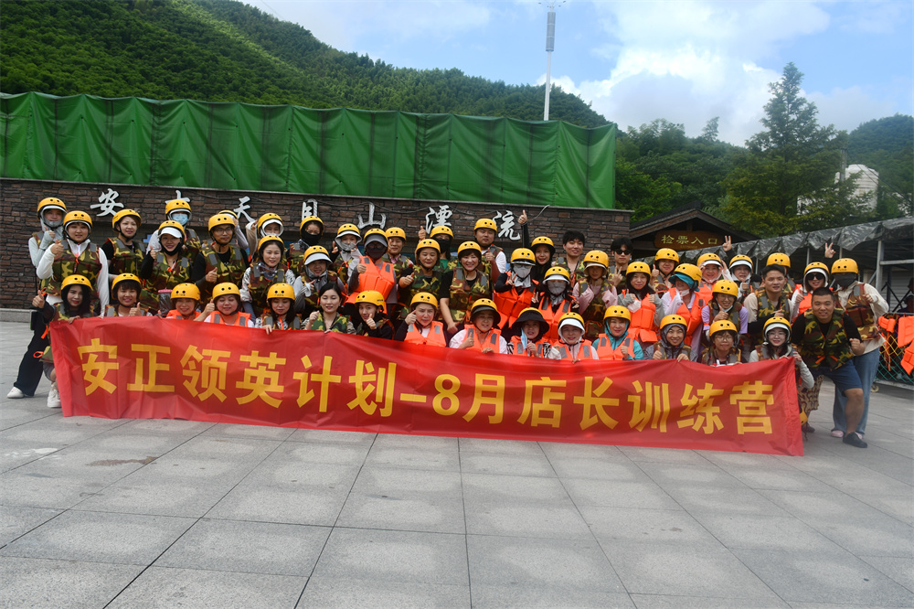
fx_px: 761
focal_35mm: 30
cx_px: 457
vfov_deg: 43.6
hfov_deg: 61.9
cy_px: 304
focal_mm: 20
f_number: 6.3
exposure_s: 1/160
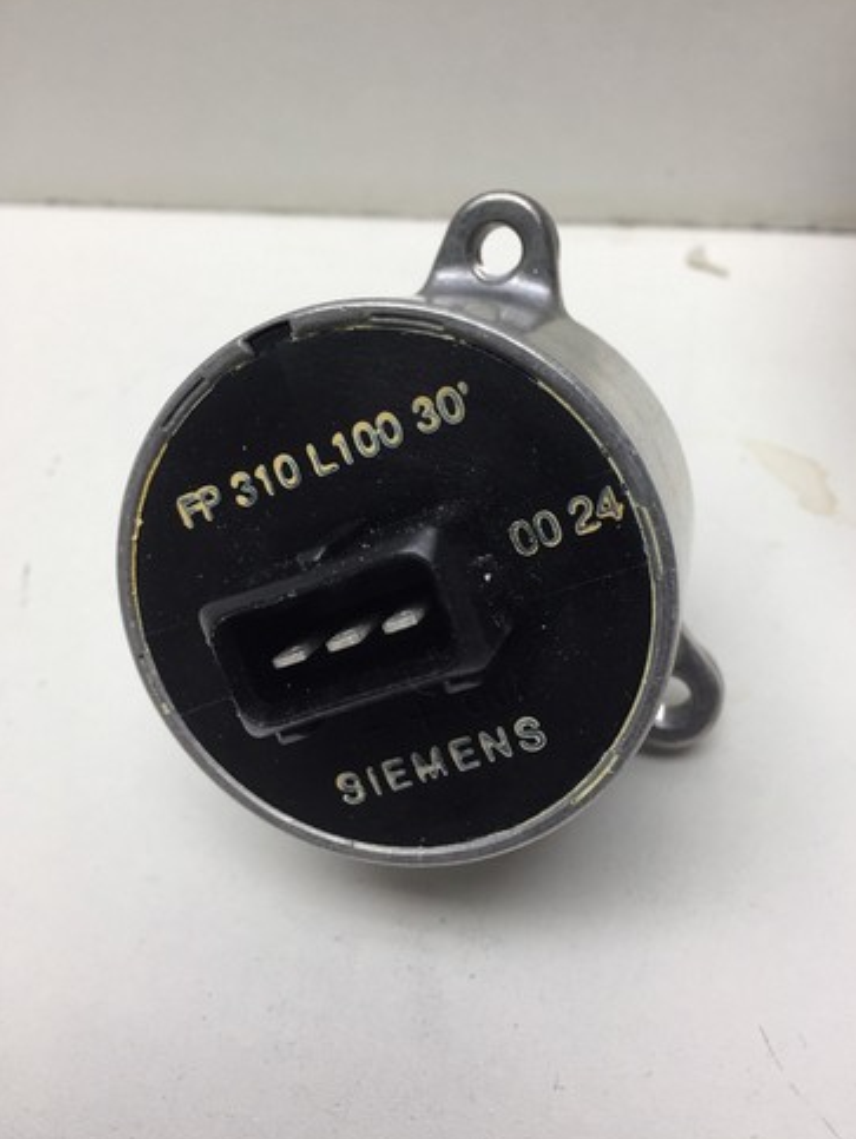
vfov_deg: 59.9
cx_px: 437
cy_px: 575
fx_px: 988
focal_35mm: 30
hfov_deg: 46.8
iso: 32
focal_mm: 4.15
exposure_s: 1/100
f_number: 2.2
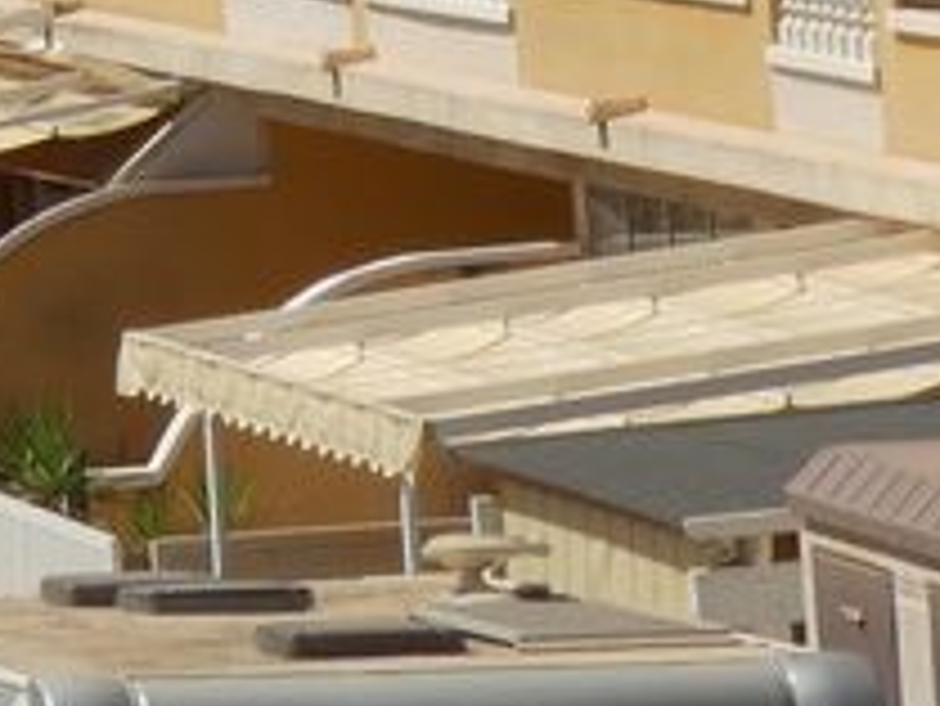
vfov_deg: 3.2
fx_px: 12634
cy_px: -1241
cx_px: -895
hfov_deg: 4.2
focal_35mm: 465
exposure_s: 1/1000
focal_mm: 13.7
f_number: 5
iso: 80
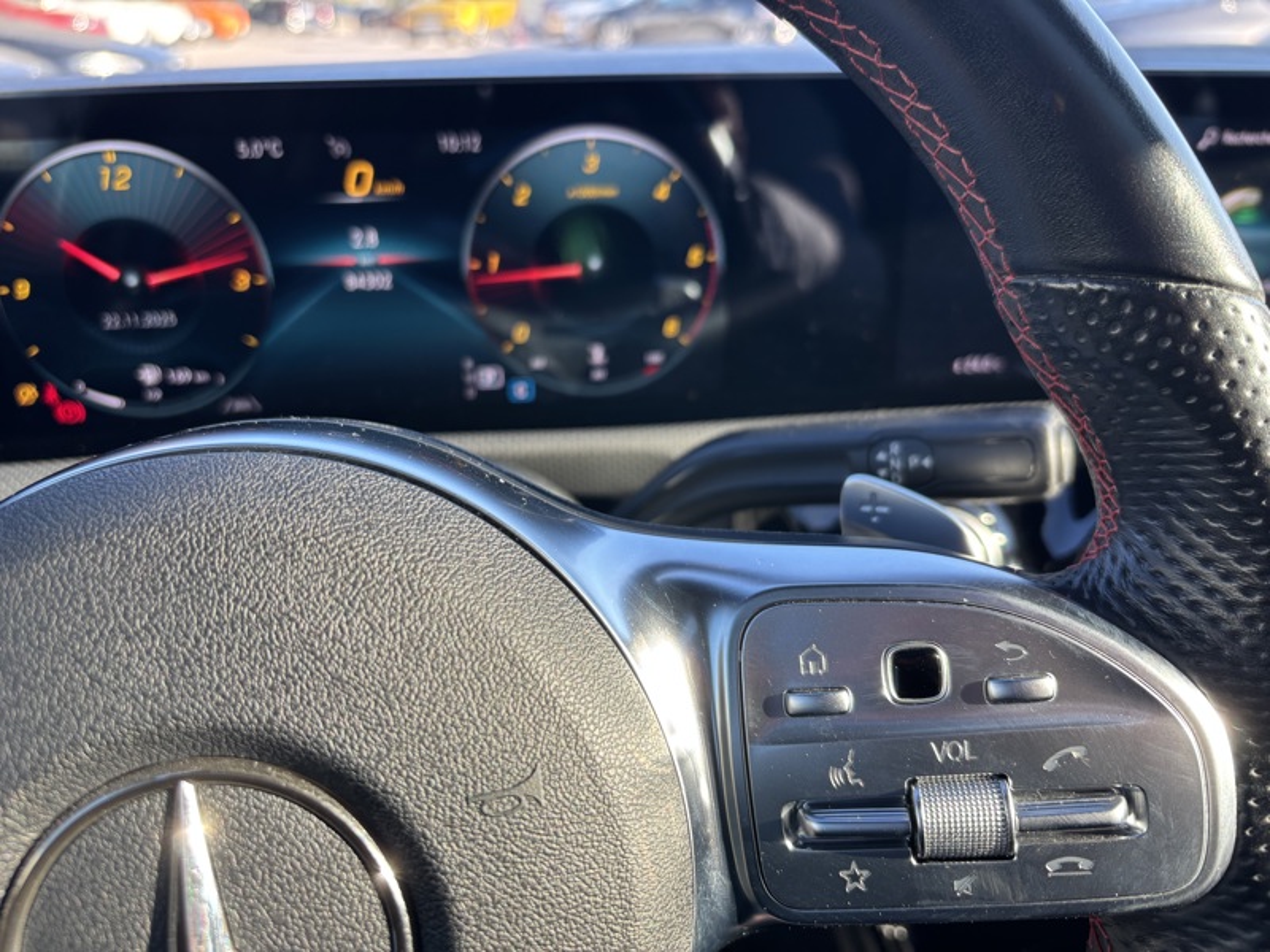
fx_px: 954
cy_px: 476
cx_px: 635
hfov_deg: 67.3
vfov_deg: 53.1
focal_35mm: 26
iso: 40
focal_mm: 5.96
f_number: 1.6
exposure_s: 1/114
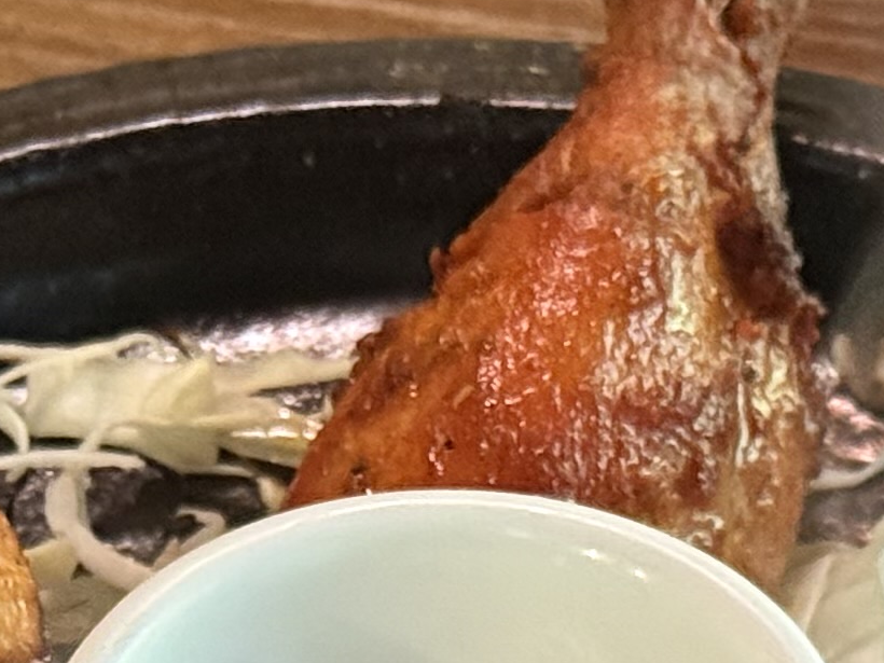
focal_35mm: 236
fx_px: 6027
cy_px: 1109
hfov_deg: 8.4
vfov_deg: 6.2
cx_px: 336
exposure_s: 1/30
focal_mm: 6.76
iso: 640
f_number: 1.78
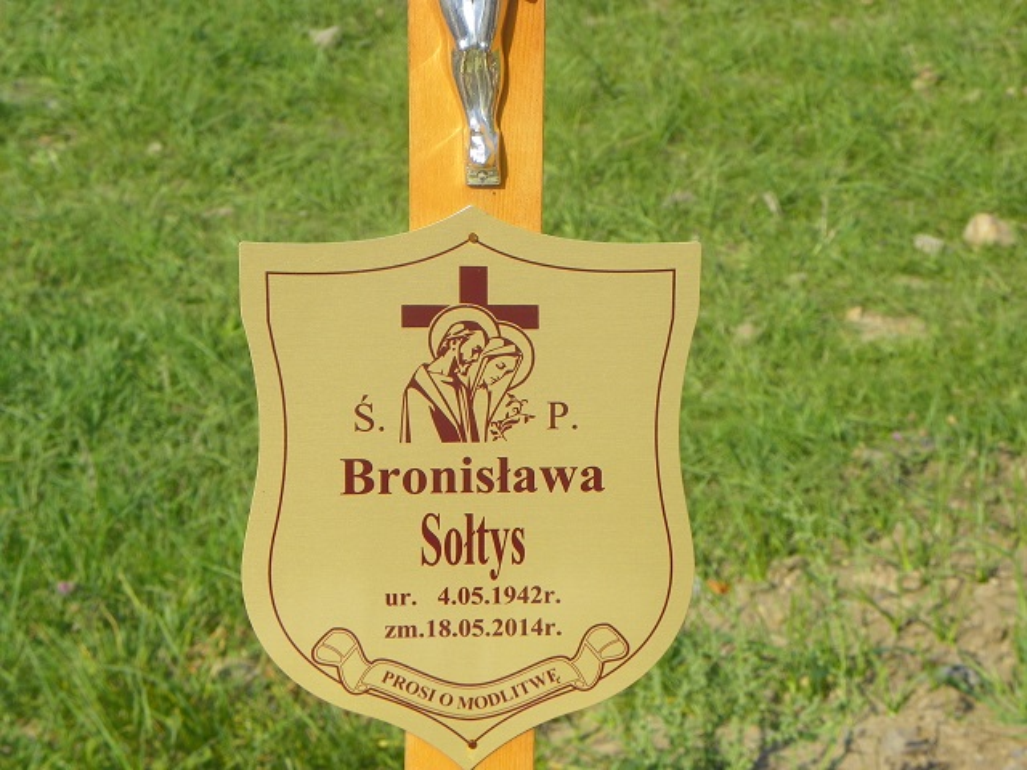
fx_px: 3827
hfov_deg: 15.3
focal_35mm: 129
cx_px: 514
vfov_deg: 11.5
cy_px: 385
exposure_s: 1/250
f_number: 5.6
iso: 64
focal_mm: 23
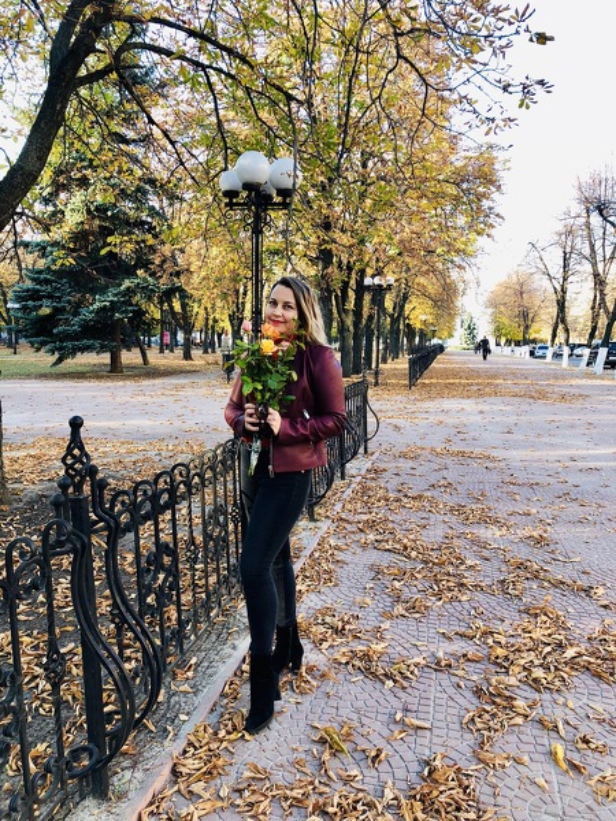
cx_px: 308
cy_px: 410
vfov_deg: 63.4
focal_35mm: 28
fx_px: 664
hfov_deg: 49.7
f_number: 1.8
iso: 32
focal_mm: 4
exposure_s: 1/120
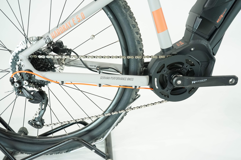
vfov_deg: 38.9
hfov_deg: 55.8
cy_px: 80
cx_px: 120
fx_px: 228
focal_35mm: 34
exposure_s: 1/200
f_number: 5.6
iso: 2500
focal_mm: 34
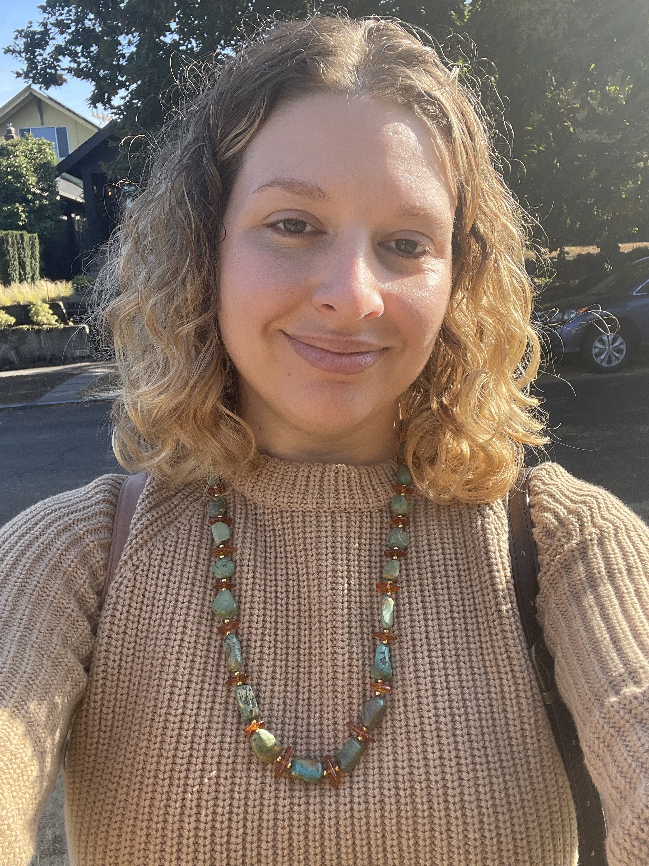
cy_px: 433
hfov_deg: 46.8
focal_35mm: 30
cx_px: 324
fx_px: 750
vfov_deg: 60.0
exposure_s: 1/450
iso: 32
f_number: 2.2
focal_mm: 2.71
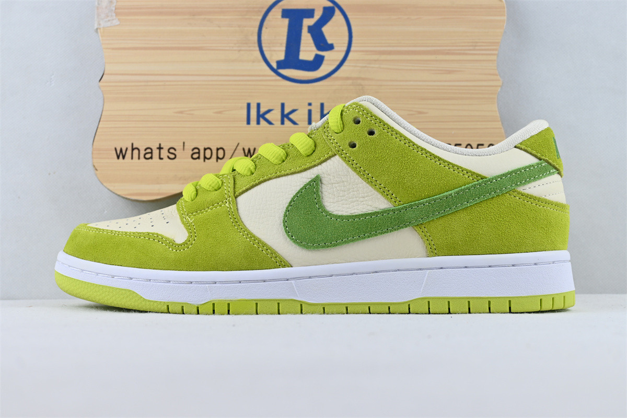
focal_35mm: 51
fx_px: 888
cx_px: 314
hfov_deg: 38.9
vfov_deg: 26.5
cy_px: 209
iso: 100
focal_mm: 34
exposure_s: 1/60
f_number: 5
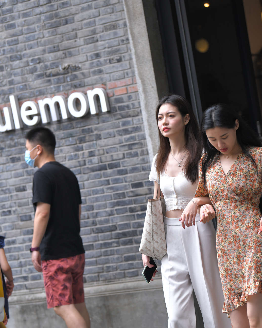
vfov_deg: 12.3
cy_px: 213
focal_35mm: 157
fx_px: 1522
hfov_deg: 9.8
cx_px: 132
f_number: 2.8
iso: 320
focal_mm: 120
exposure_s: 1/800
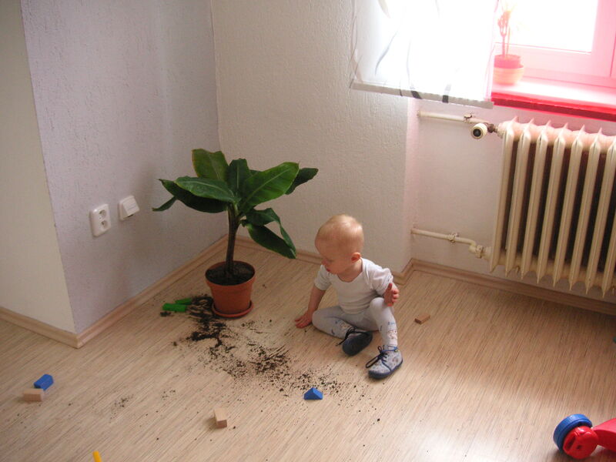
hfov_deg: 50.1
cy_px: 231
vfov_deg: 38.7
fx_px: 658
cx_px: 308
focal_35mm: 37
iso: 100
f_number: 2.8
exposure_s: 1/45
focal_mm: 6.1
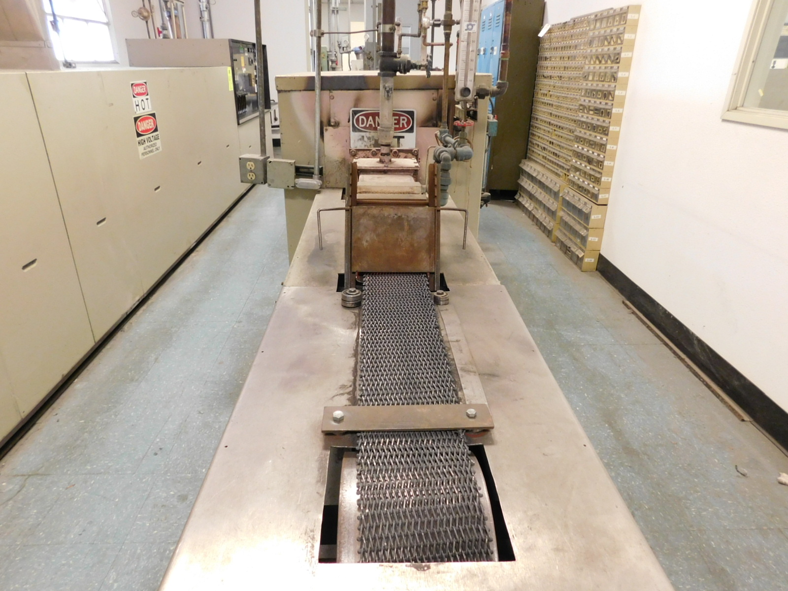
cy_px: 296
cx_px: 394
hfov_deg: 73.9
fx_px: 524
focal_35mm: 23
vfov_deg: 58.9
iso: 400
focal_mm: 4
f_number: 3
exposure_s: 1/20
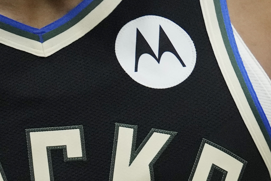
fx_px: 8309
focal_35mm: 1104
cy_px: -161
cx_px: 474
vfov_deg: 1.2
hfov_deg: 1.9
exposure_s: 1/2000
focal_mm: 200
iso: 3200
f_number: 2.8
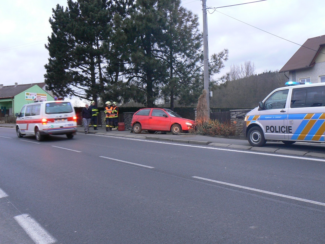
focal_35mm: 36
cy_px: 122
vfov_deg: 39.7
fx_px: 338
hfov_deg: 51.4
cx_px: 162
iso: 100
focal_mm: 6
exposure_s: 1/5
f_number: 4
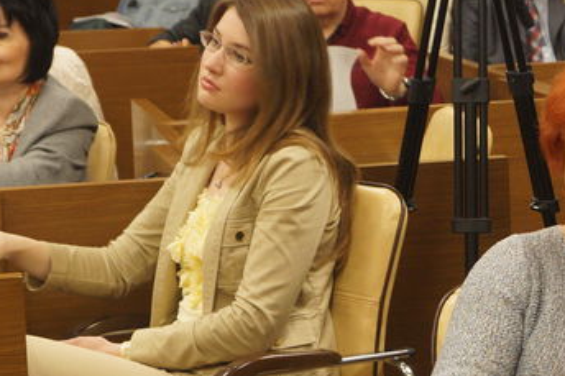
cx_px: 473
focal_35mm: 157
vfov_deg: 8.7
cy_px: 63
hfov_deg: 13.0
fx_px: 2465
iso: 1000
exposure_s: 1/80
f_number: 6.3
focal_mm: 45
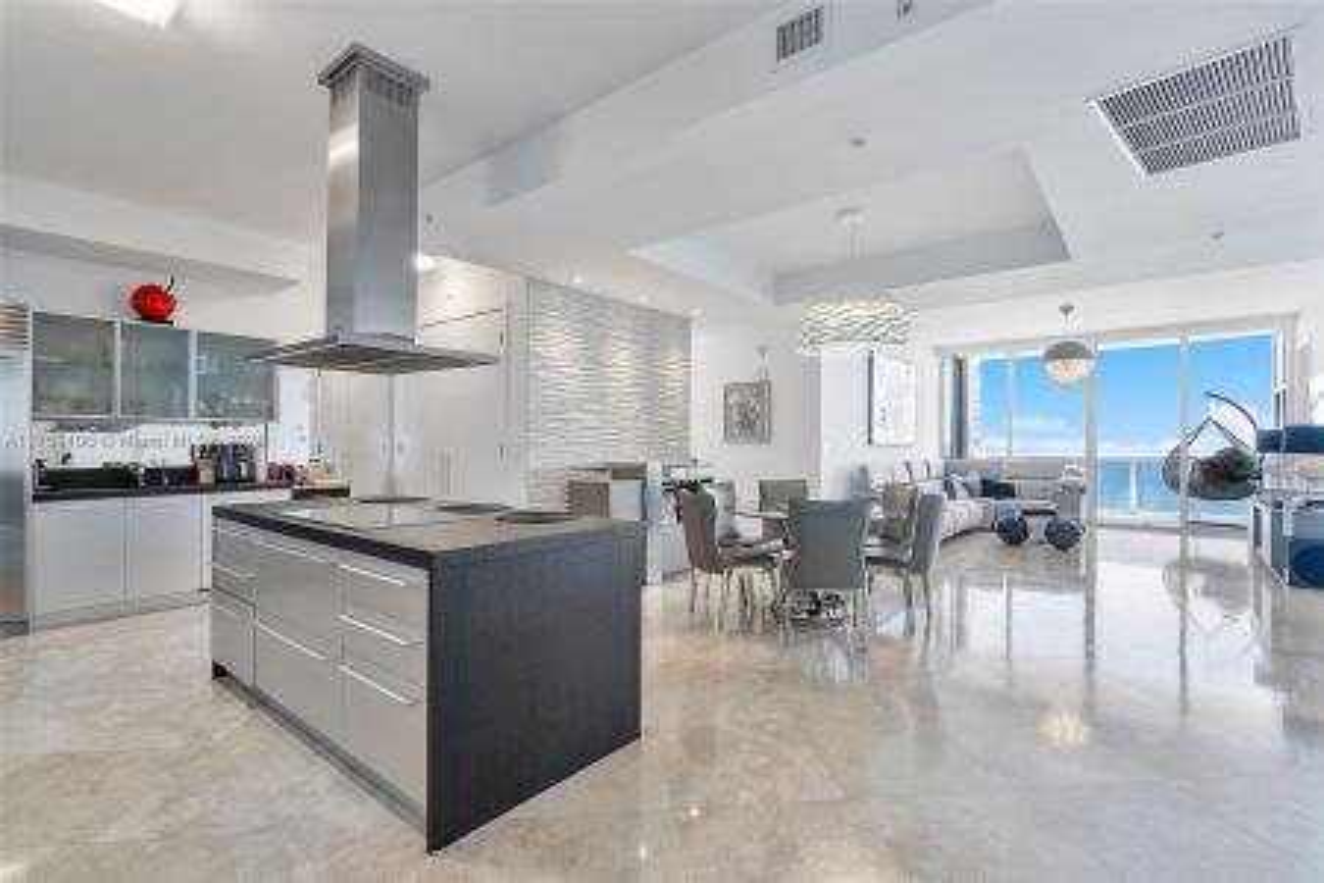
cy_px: 442
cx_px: 662
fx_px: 588
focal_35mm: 16
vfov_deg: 73.7
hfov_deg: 96.7
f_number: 9
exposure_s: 1/15
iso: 640
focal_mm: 16
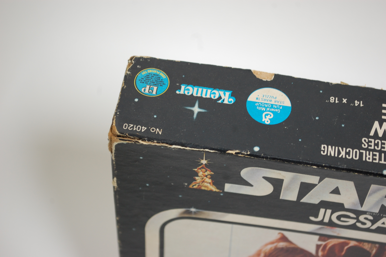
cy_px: 128
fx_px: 884
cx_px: 193
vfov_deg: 16.5
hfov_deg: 24.6
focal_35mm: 82
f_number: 5.6
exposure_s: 1/30
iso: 400
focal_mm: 55
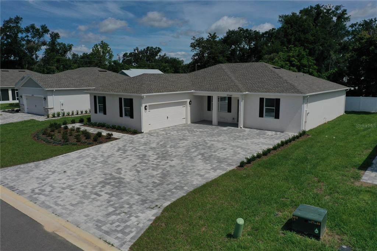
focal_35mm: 28
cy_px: 126
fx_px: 293
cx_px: 188
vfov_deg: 46.4
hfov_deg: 65.5
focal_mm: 10.26
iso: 100
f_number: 7.1
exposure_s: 1/1250
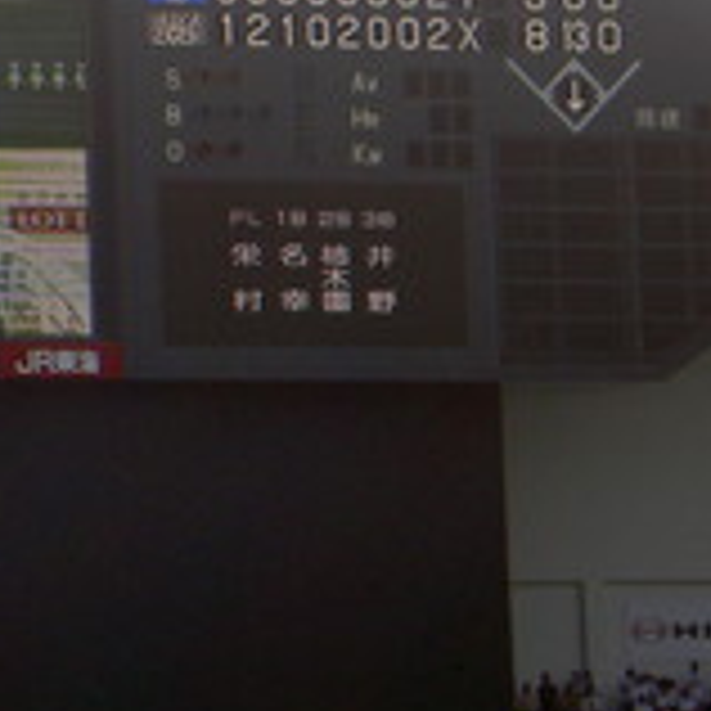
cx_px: -288
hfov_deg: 6.7
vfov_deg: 6.8
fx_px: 5972
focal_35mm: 257
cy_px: -9
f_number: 4.9
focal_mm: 16.8
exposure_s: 1/320
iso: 50
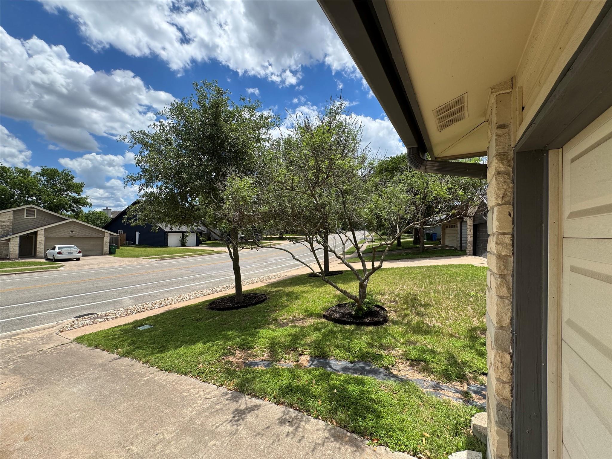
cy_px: 230
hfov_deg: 102.1
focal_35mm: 14
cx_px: 306
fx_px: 248
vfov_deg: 85.7
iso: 40
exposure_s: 1/1420
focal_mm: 2.22
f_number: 2.2
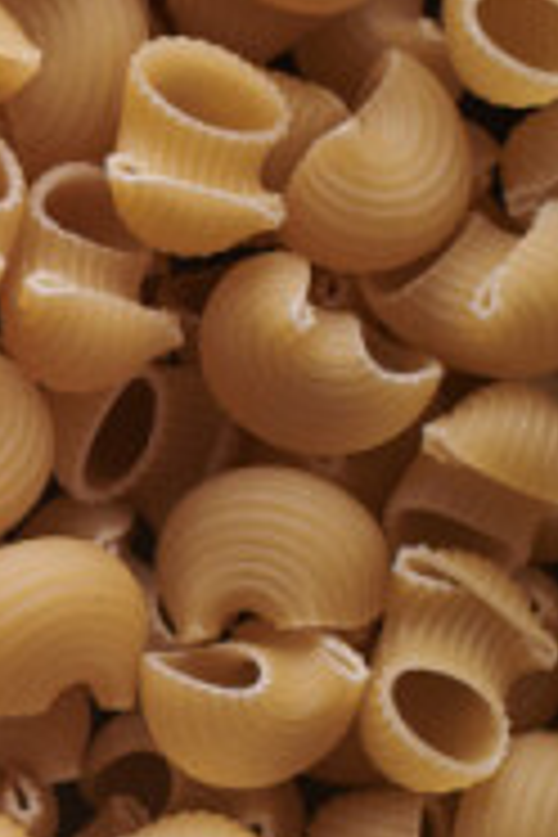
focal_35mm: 215
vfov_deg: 9.6
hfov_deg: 5.9
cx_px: -1238
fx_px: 4998
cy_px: 621
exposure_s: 1/100
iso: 160
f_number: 8
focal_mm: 50
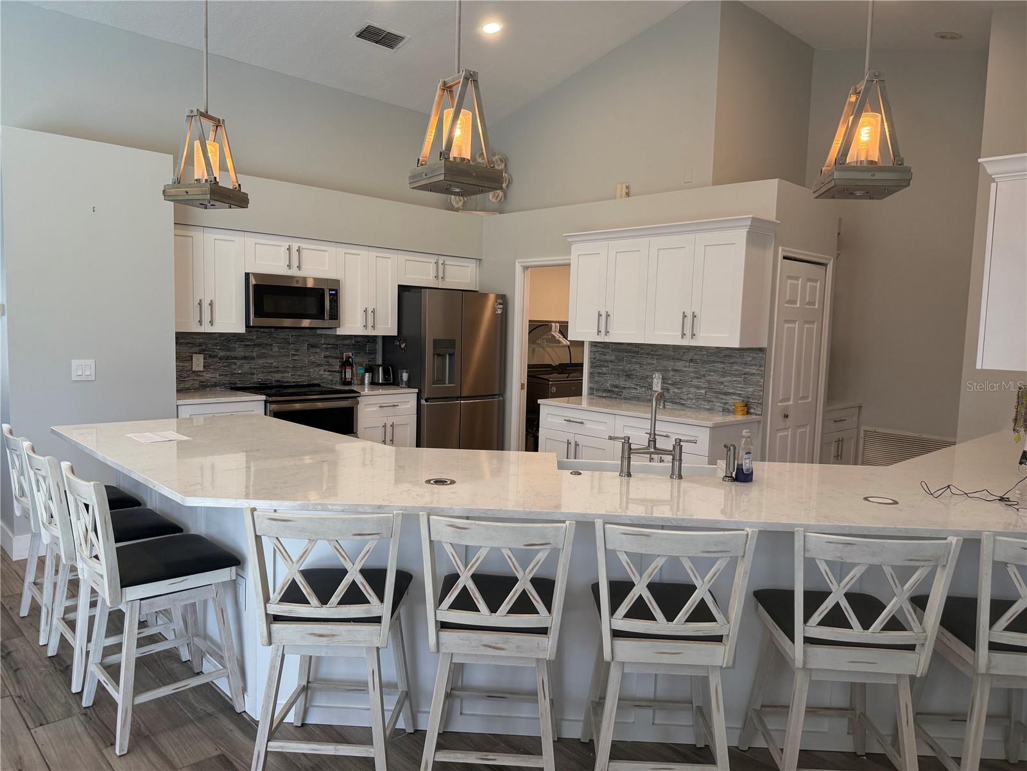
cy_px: 386
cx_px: 514
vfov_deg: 56.8
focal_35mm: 24
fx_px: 712
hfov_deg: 71.6
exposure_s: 1/160
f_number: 1.78
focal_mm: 6.76
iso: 125
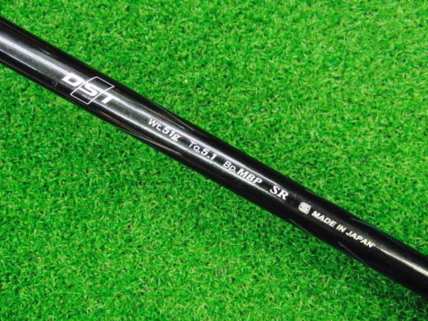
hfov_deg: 50.1
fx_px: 457
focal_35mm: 37
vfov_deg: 38.7
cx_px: 214
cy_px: 160
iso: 3200
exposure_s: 1/160
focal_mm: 6.42
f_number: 3.6
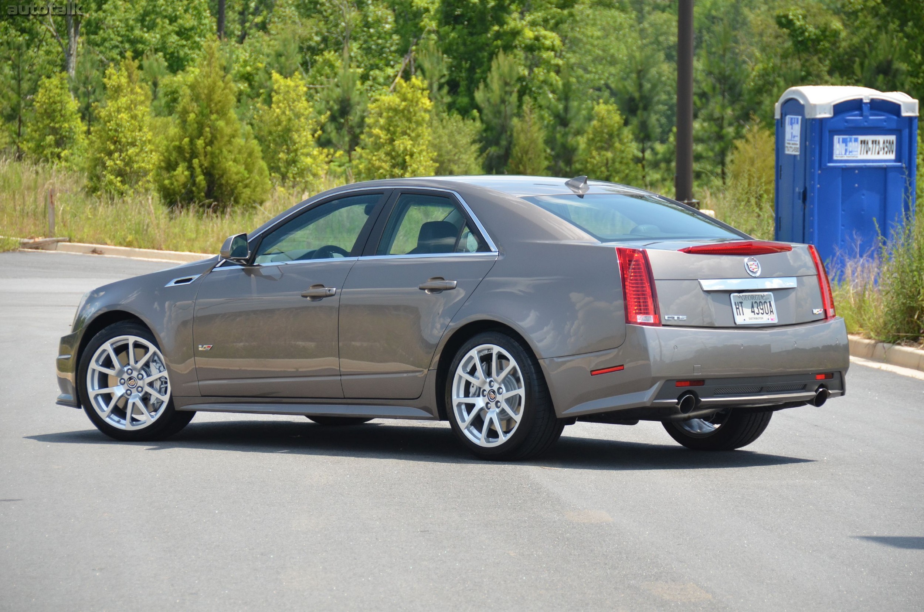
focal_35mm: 168
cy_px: 306
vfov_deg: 8.1
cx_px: 462
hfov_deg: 12.3
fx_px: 4303
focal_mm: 112
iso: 450
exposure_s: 1/1000
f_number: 5.3
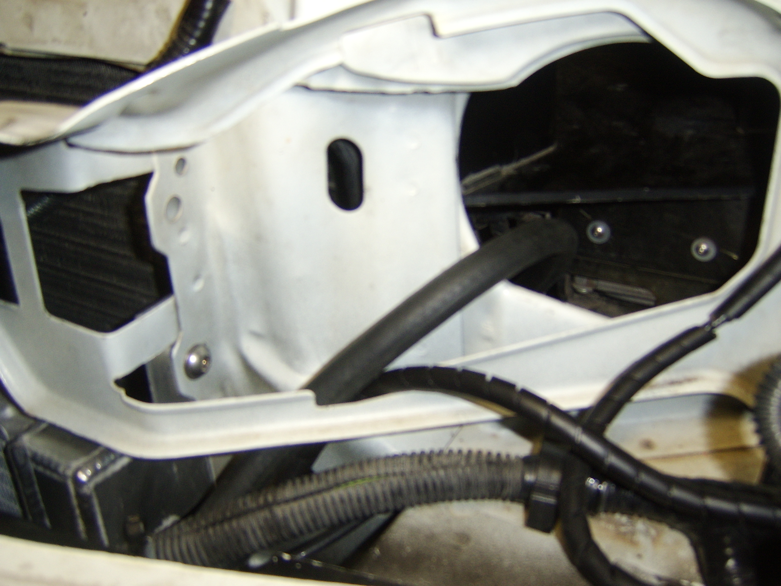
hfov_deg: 58.4
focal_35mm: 31
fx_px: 699
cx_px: 390
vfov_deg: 45.4
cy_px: 293
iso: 141
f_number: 2.7
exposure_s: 1/30
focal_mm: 8.13
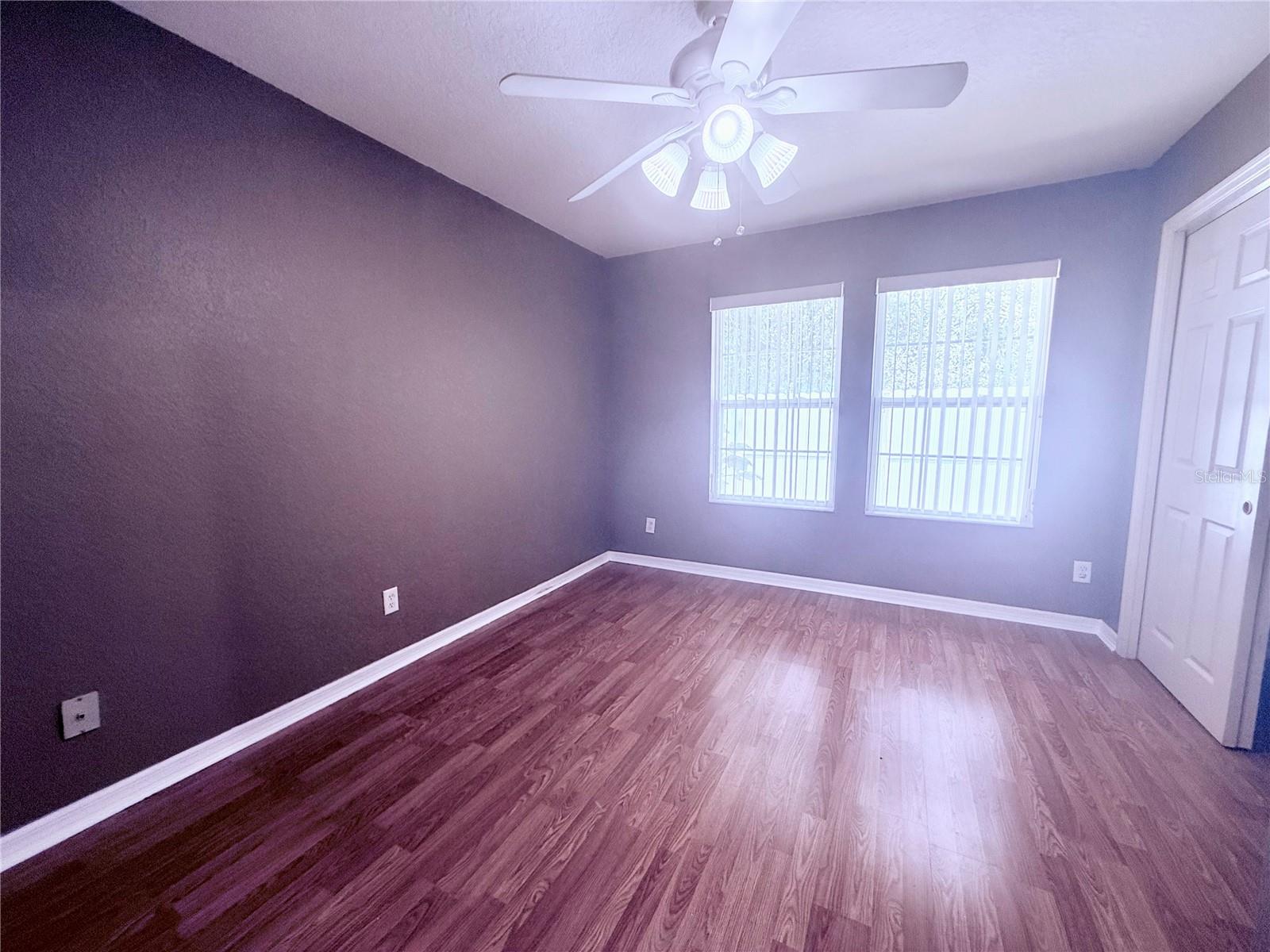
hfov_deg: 102.1
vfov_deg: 85.7
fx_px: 514
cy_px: 476
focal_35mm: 14
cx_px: 635
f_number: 2.2
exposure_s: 1/120
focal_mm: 2.22
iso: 250
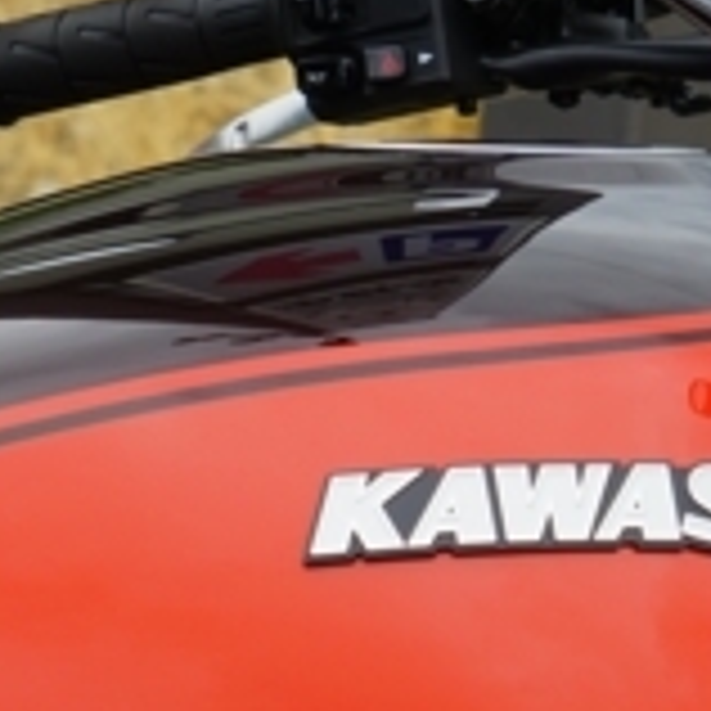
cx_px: -130
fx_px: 5717
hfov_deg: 7.1
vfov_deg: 7.0
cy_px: 1048
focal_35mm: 246
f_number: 10
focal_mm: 57
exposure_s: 1/100
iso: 100
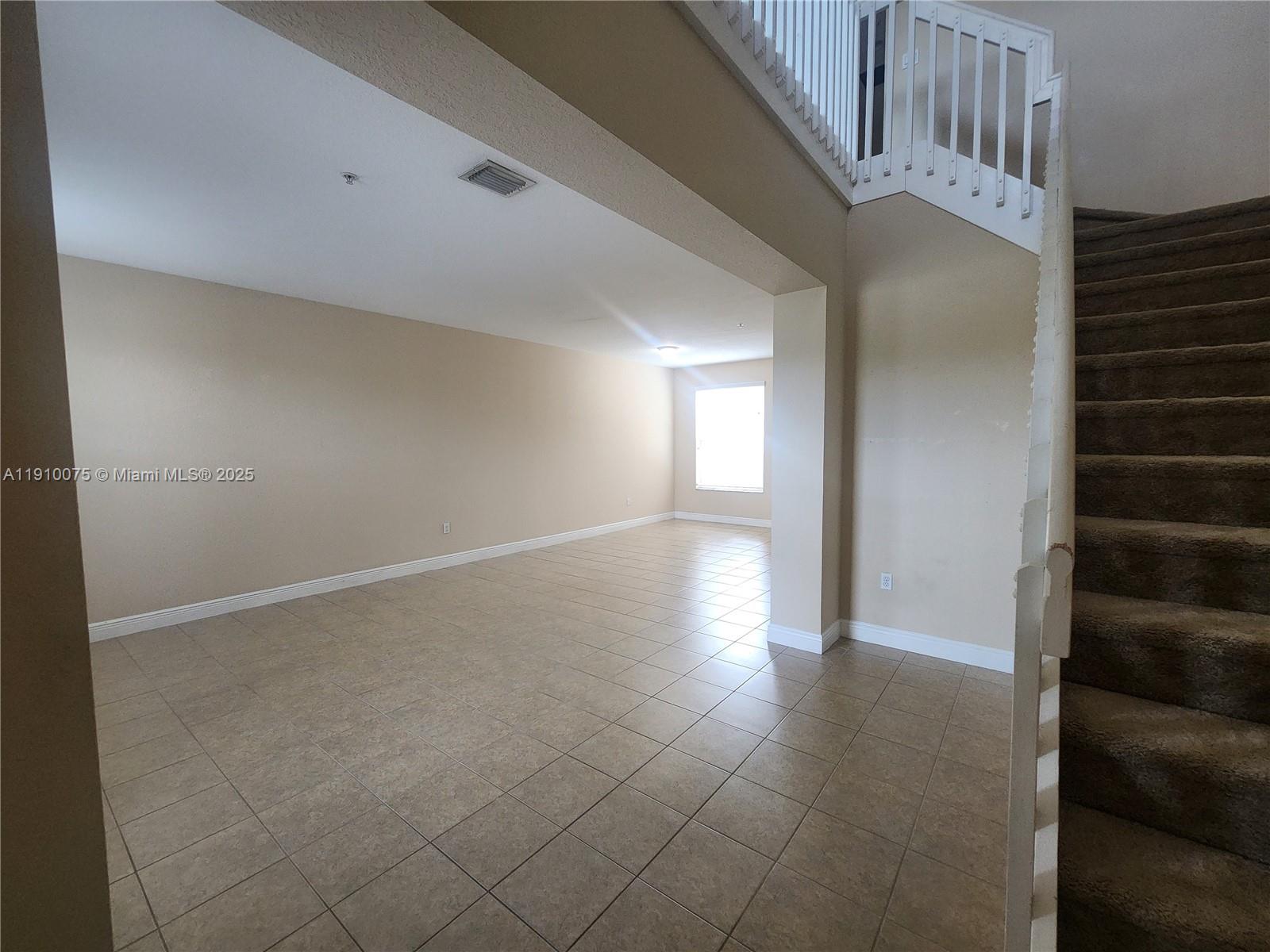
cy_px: 476
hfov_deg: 106.2
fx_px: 477
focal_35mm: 13
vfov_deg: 89.9
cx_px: 635
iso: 250
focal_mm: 2.2
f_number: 2.2
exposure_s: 1/60
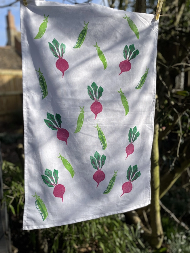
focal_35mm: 26
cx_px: 95
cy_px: 126
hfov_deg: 53.1
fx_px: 190
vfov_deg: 67.3
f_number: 1.6
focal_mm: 4.2
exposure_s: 1/4132
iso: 50
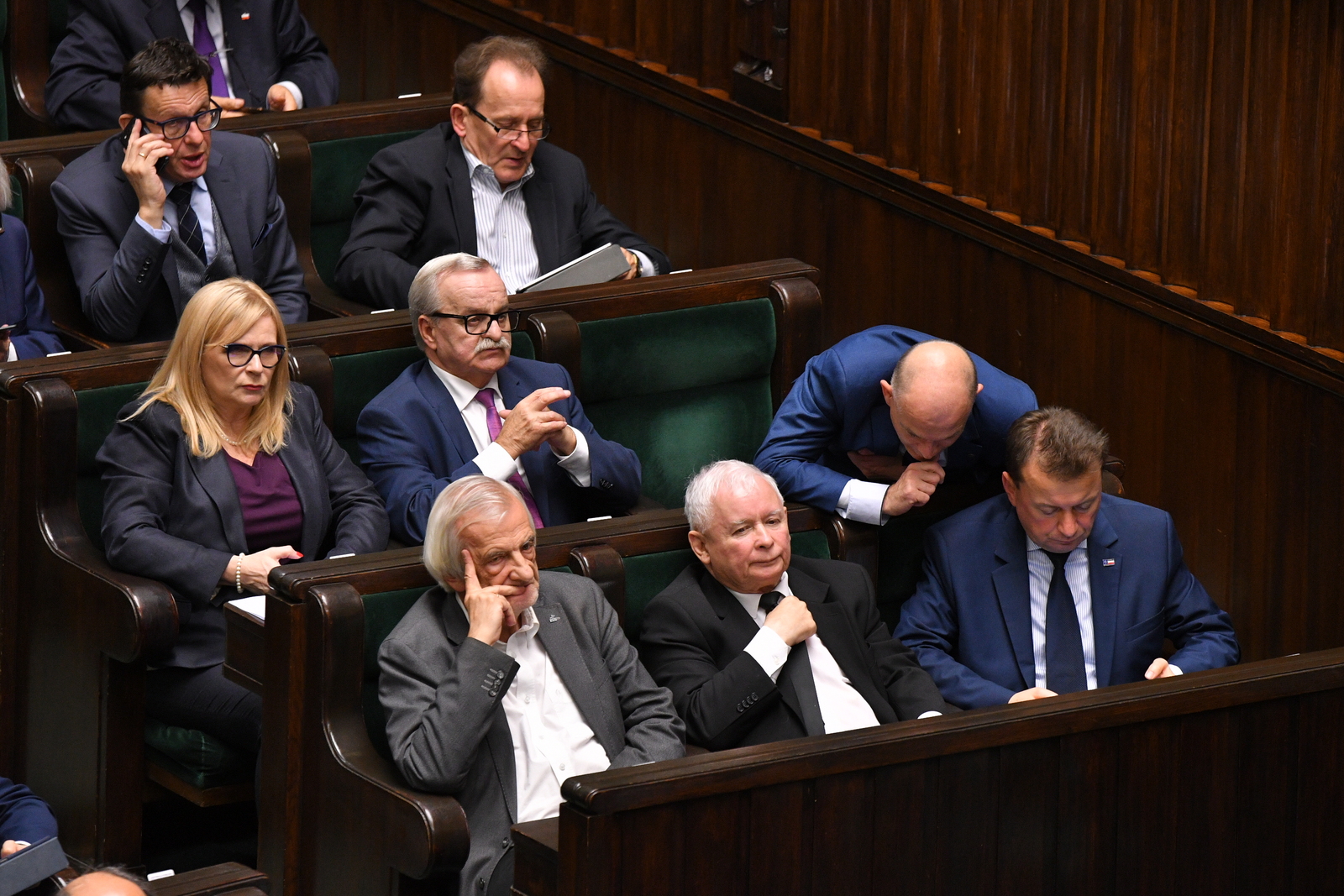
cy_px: 448
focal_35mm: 300
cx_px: 672
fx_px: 11200
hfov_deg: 6.9
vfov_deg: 4.6
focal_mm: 200
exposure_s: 1/250
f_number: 3.5
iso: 1600
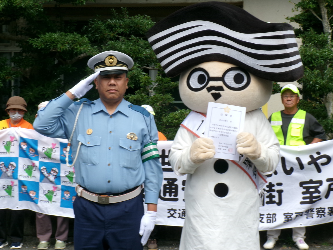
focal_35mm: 102
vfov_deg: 14.5
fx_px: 981
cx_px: 160
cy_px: 132
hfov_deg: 19.3
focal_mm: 16.9
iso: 100
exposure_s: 1/70
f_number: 15.4
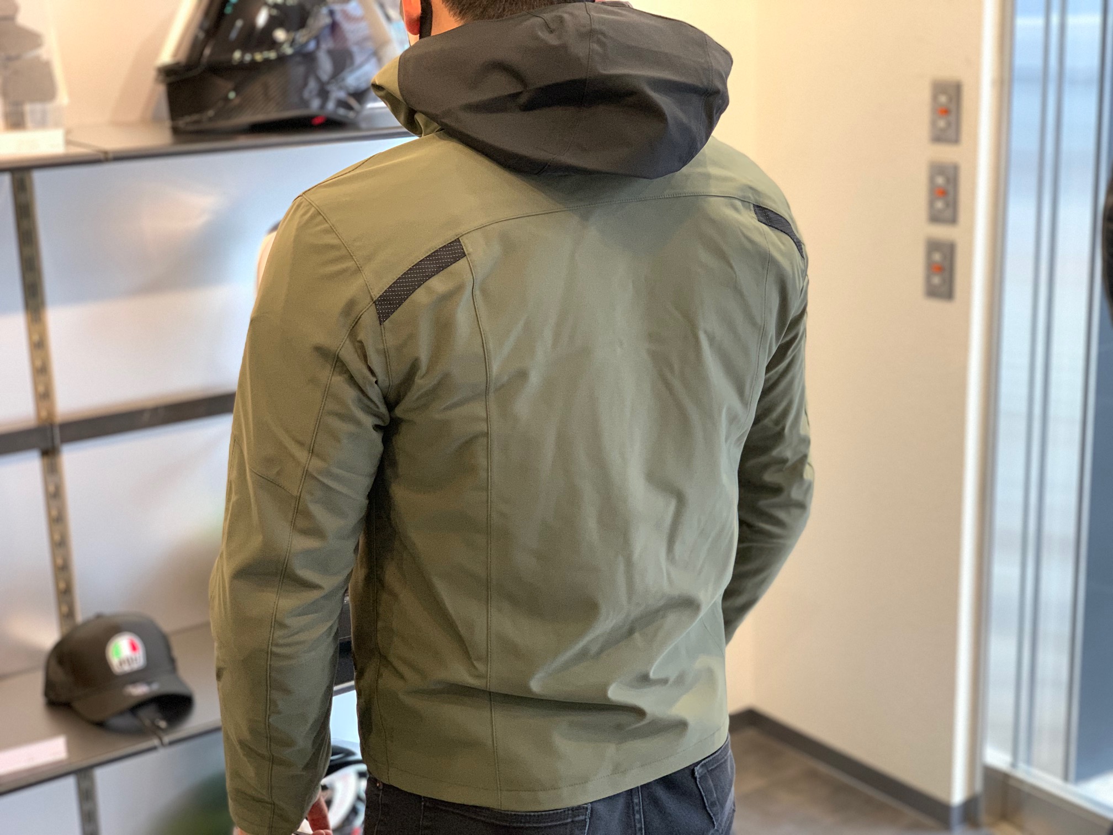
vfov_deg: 28.0
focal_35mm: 52
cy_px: 418
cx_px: 556
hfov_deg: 36.8
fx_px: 1672
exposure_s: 1/60
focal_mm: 6
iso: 320
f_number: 2.4
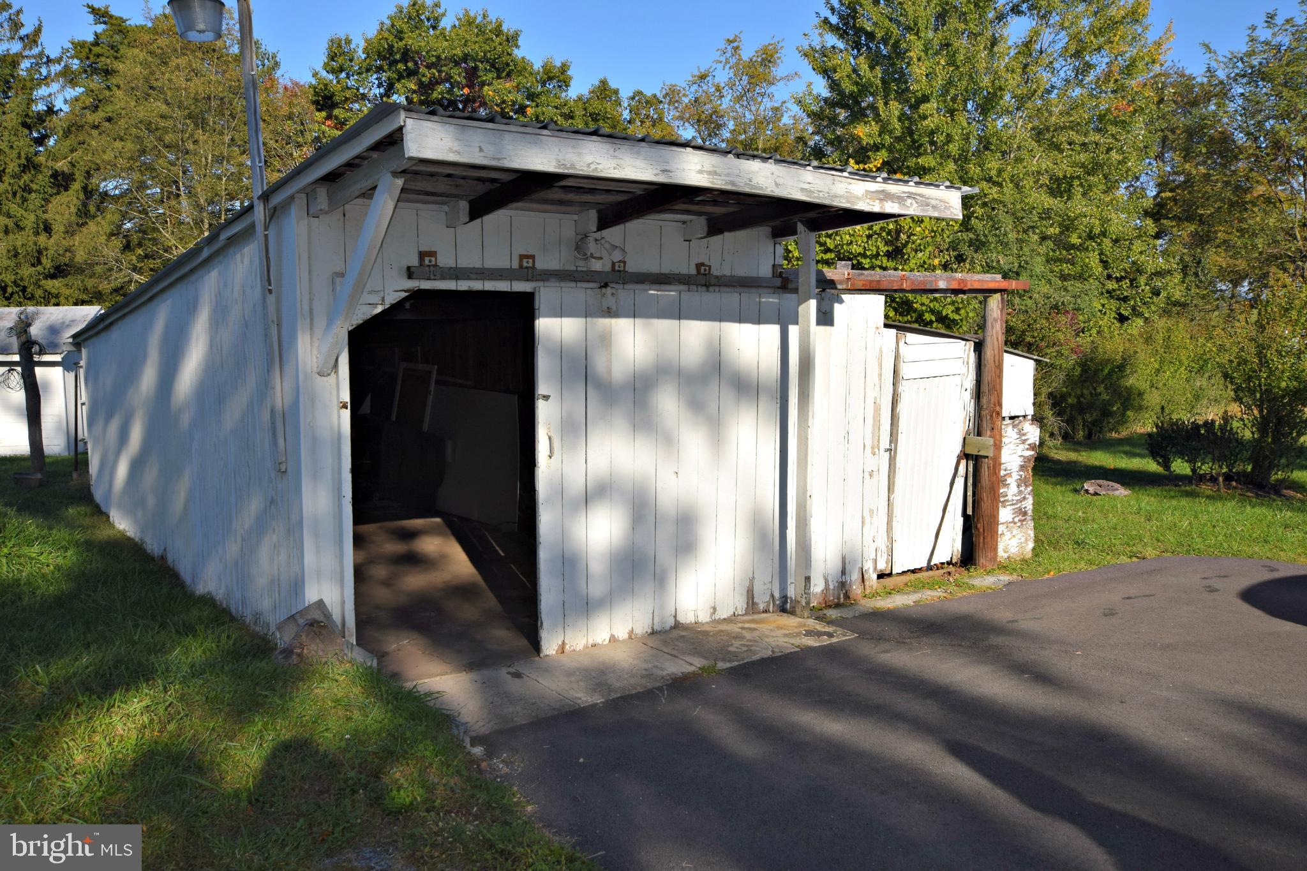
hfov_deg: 61.9
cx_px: 654
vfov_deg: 43.6
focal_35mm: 30
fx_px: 1089
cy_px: 436
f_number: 13
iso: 100
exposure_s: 1/200
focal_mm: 20
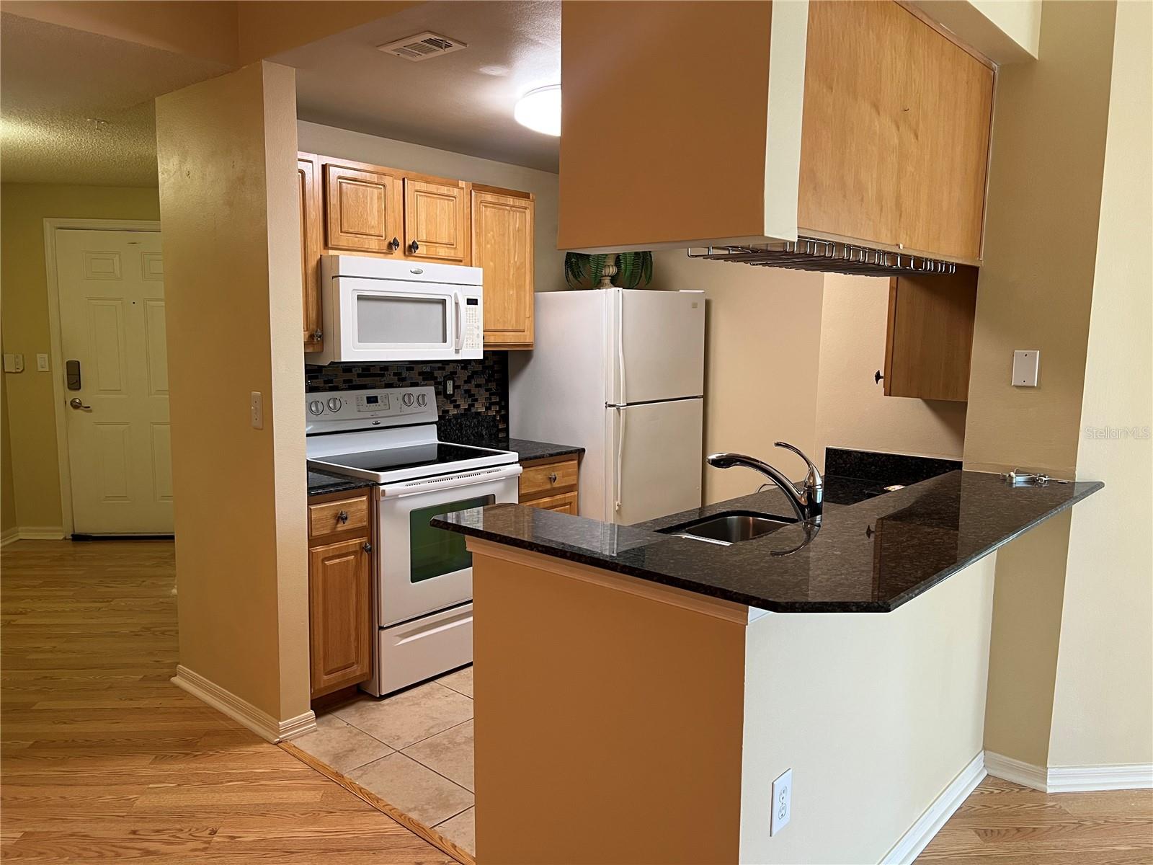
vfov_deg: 53.1
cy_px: 432
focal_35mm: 26
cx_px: 576
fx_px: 866
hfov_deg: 67.3
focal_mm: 5.7
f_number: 1.5
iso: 100
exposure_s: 1/60
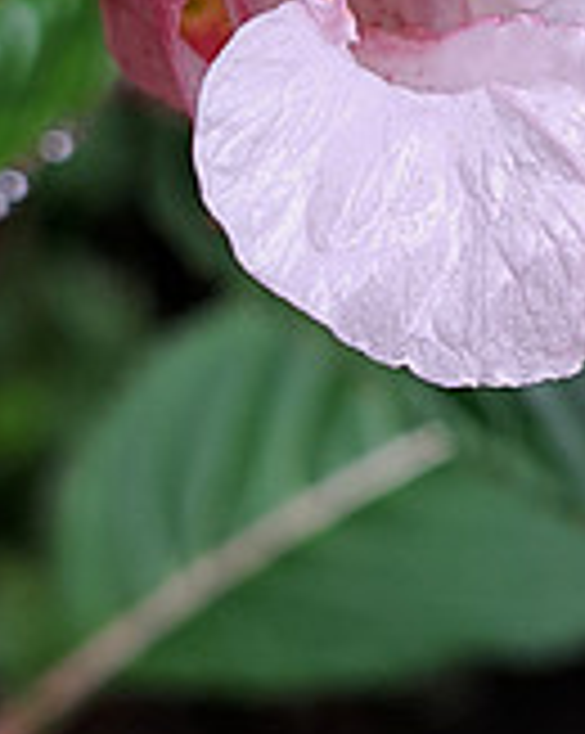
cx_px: 513
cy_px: 261
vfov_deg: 16.7
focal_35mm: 115
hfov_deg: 13.3
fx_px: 2494
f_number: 1.8
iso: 50
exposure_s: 1/100
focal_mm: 5.23
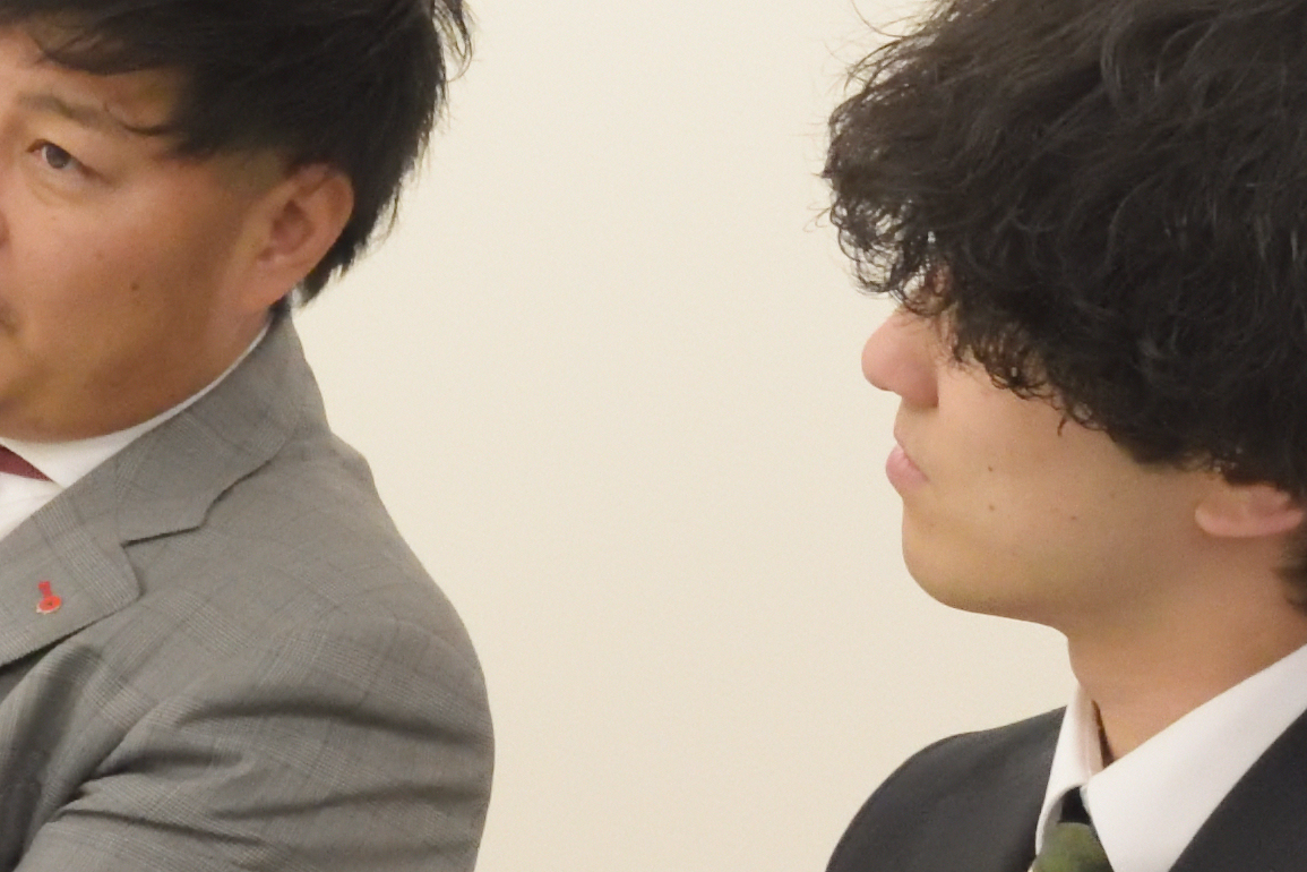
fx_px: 6789
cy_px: 452
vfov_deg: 7.3
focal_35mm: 187
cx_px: -893
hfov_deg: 10.5
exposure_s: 1/160
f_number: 8
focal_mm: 24
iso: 2000
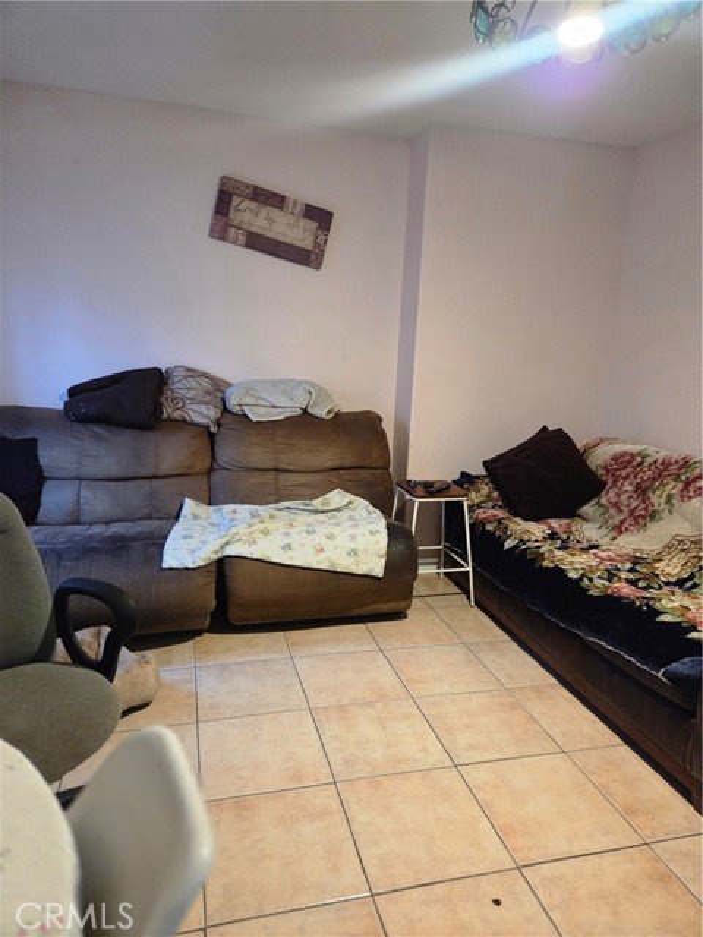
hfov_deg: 58.9
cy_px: 468
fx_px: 623
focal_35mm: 23
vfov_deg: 73.9
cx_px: 352
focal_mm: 5.4
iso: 1250
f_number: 1.8
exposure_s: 1/120
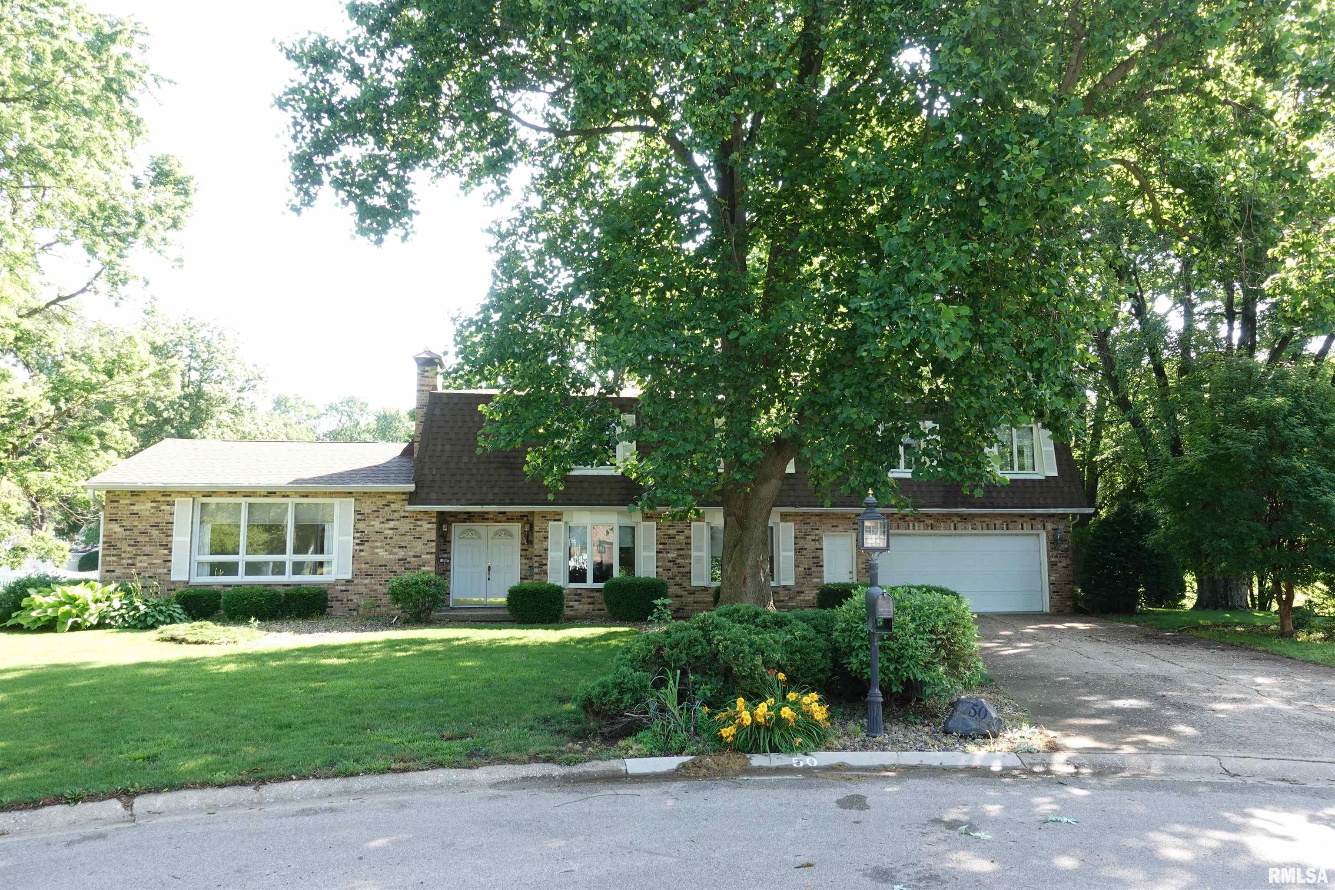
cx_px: 668
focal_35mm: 24
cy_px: 445
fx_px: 890
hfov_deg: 73.7
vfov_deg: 53.1
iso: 125
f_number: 4
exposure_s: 1/80
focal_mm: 8.8
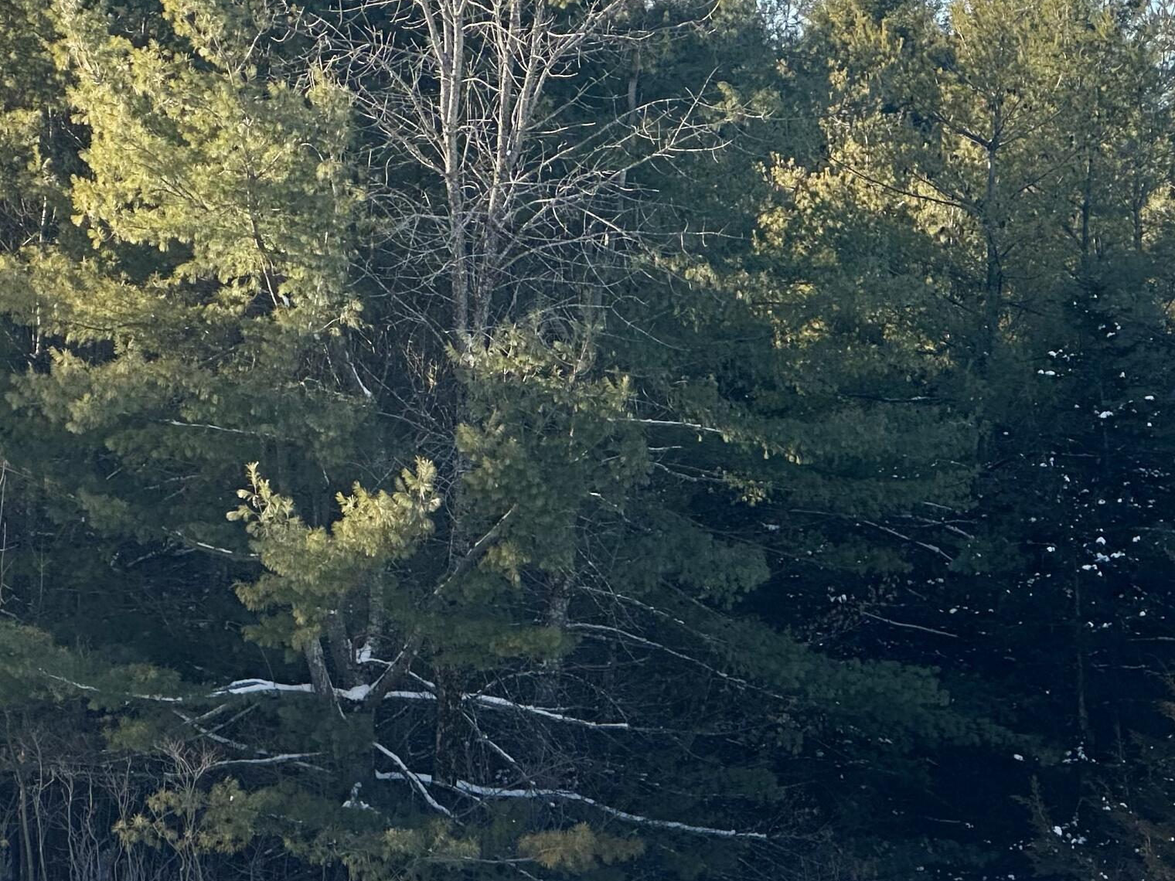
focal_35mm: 152
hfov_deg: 13.0
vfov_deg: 9.8
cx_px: 455
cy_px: 538
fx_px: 5159
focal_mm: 9
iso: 32
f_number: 2.8
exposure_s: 1/365
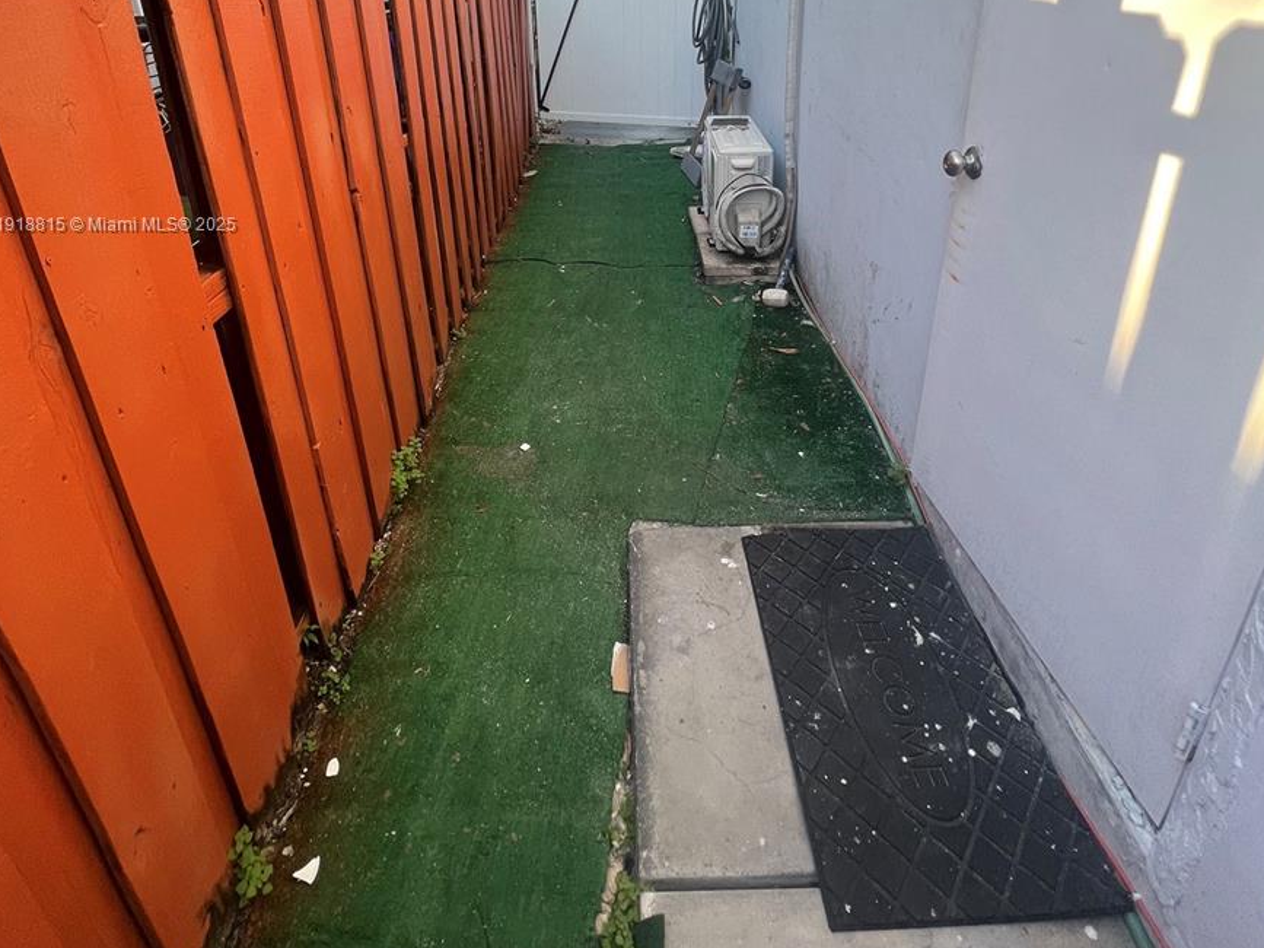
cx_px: 625
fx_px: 657
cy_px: 226
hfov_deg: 87.8
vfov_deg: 66.7
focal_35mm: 18
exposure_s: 1/123
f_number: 1.8
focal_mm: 1.57
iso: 32
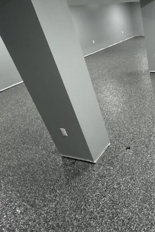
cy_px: 103
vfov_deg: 65.3
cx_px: 165
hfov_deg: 39.3
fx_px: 181
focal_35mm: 28
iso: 400
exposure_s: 1/60
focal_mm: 2.22
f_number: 2.2
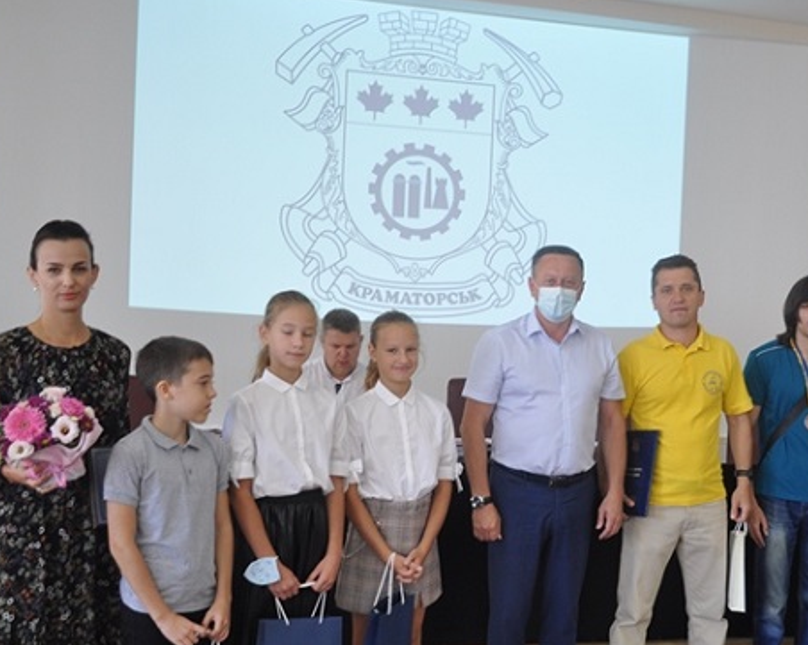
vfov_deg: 31.9
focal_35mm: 47
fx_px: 1123
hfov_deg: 38.9
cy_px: 410
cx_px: 566
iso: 720
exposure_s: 1/60
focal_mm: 20
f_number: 4
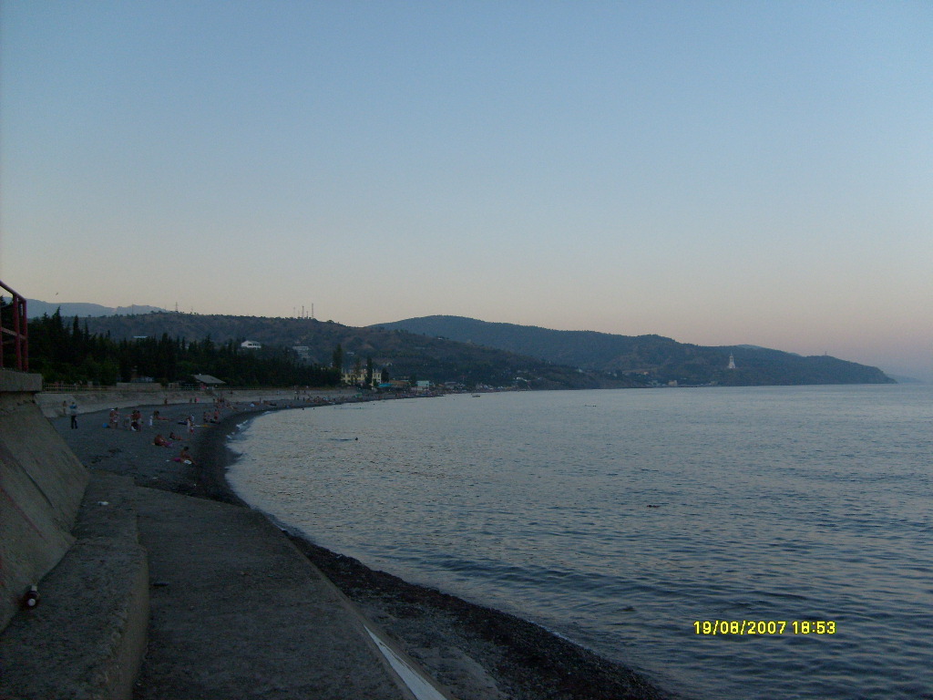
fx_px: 943
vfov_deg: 40.7
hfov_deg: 52.6
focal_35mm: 35
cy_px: 350
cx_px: 466
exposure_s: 1/125
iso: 80
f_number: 7.1
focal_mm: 5.8
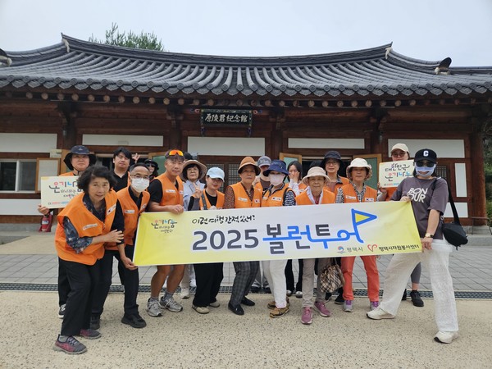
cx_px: 246
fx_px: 327
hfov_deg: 73.9
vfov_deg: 58.9
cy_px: 184
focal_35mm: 23
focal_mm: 5.4
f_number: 1.8
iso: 32
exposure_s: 1/1645
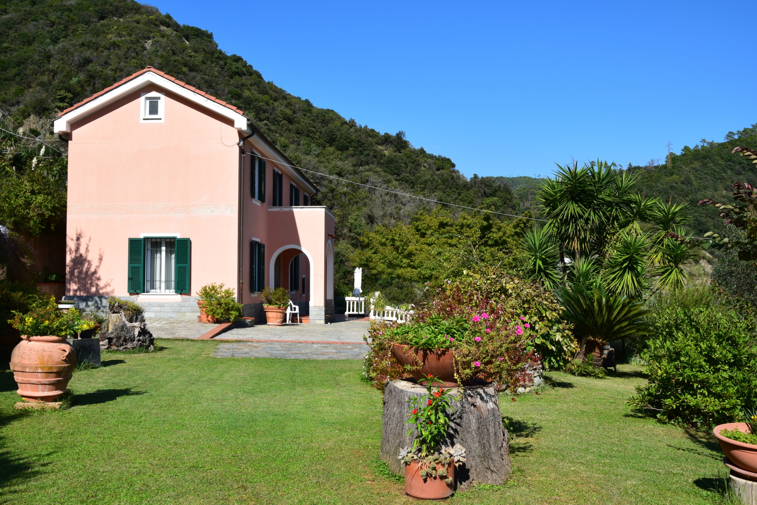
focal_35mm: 33
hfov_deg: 57.2
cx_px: 378
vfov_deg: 40.0
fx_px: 694
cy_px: 252
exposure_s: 1/500
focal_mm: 22
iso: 400
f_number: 11
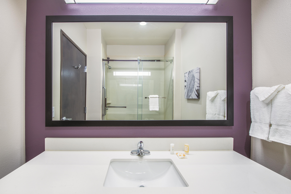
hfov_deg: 100.4
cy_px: 97
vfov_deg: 77.4
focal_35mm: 15
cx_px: 146
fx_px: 121
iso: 200
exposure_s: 1/4
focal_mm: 15
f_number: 16
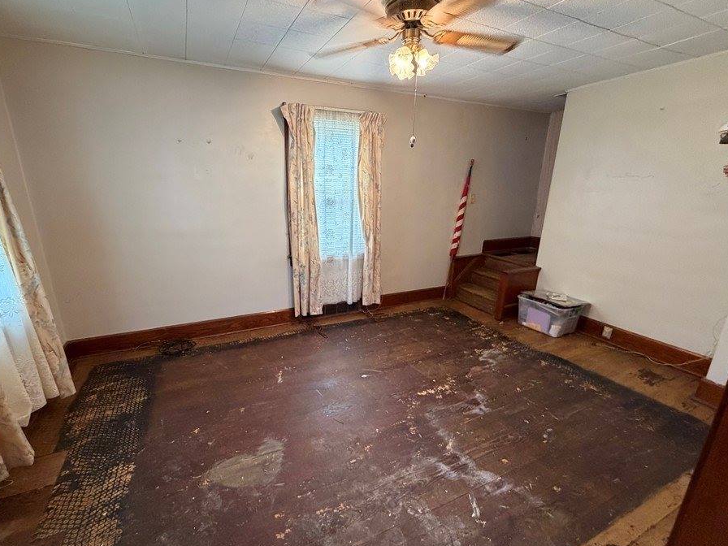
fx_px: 336
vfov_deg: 78.1
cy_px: 281
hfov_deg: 94.4
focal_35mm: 16
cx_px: 343
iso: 500
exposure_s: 1/60
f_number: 2.2
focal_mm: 2.22
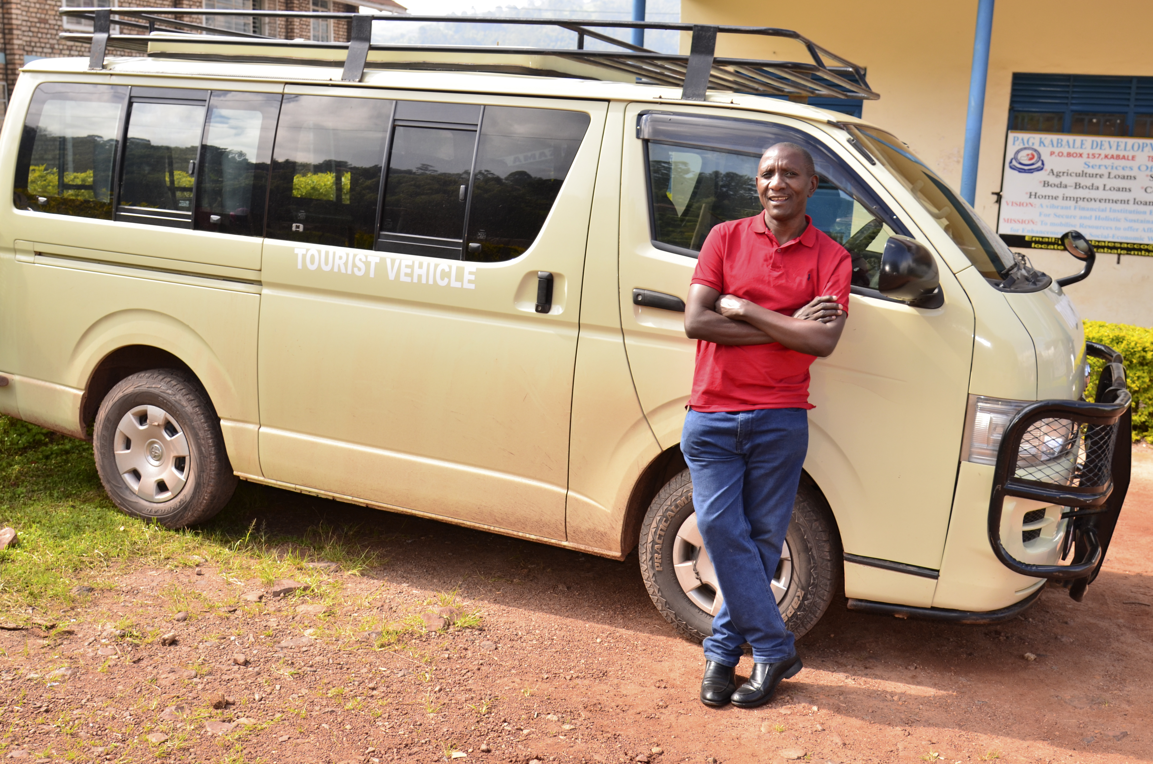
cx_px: 576
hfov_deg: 53.2
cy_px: 382
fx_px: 1151
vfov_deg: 36.7
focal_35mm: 36
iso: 200
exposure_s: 1/250
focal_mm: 24
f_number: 4.5
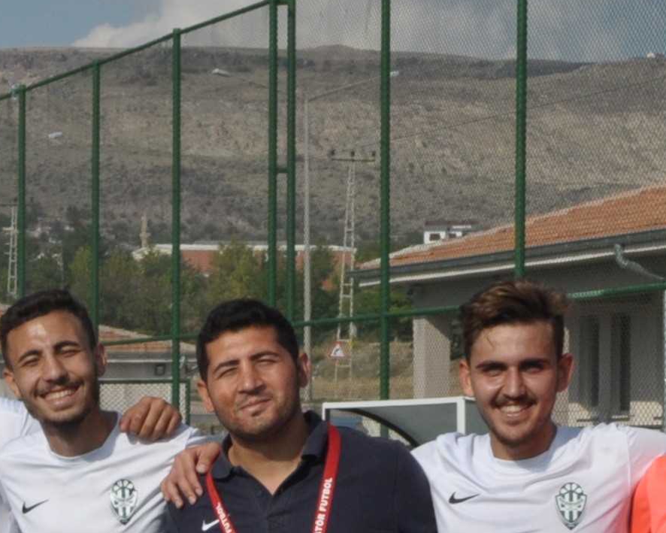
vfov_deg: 7.7
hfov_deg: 9.5
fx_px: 3889
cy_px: 702
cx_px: -407
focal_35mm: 197
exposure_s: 1/800
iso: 400
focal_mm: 29
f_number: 14
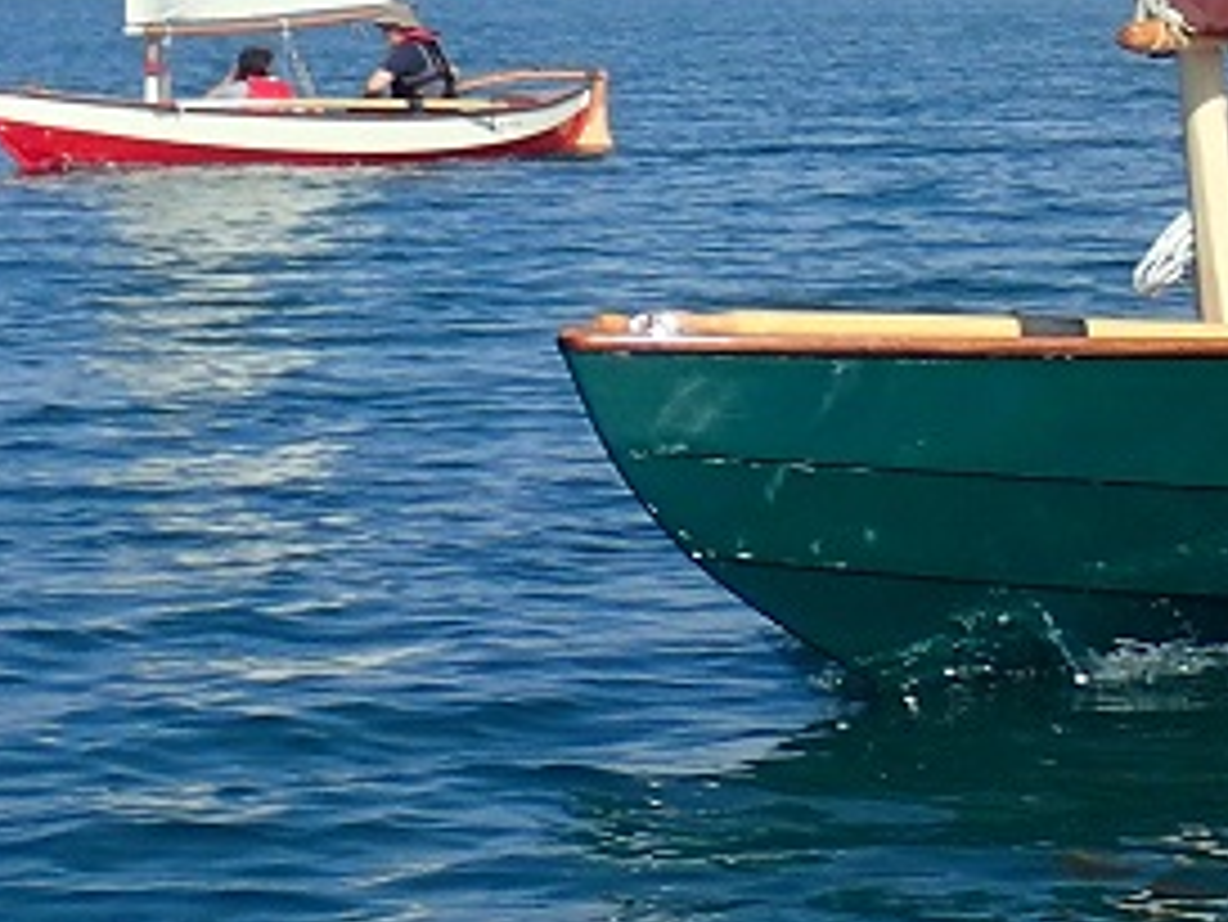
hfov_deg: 10.7
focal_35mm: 184
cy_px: -594
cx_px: 1206
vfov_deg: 7.9
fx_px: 6530
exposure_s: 1/640
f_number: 4.5
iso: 100
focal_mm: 8.99
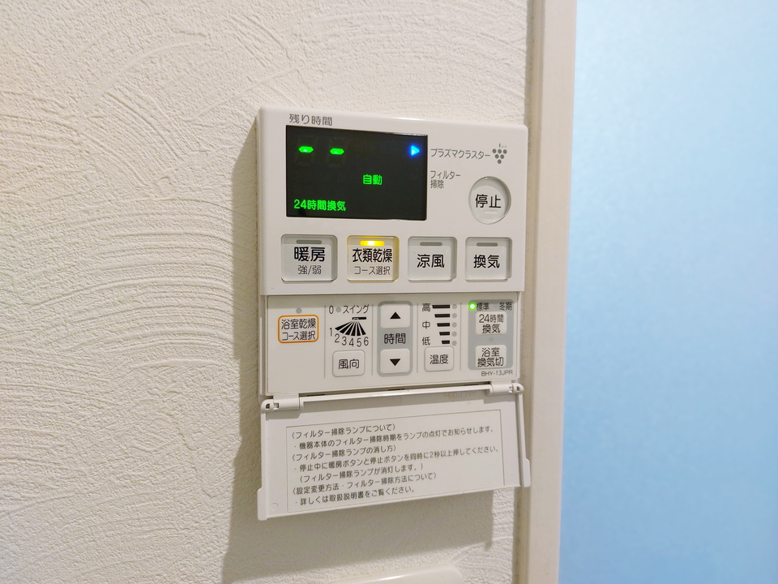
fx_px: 539
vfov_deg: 56.8
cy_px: 292
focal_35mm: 24
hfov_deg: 71.6
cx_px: 389
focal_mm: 5.23
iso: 80
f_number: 1.8
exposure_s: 1/24
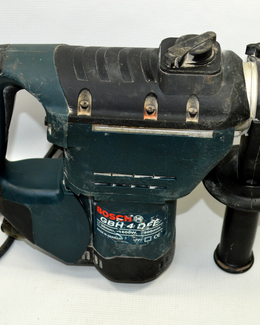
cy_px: 162
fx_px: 779
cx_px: 157
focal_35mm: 81
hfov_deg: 18.9
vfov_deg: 23.6
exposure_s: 1/100
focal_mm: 38
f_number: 5
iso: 400
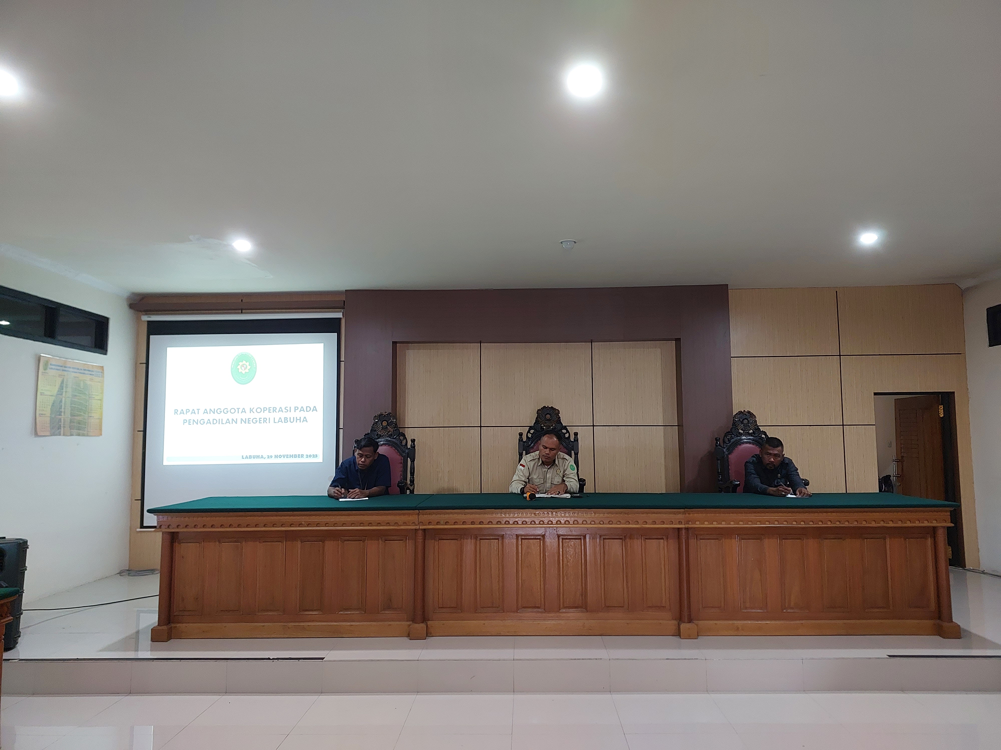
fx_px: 665
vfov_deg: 58.9
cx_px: 500
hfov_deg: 73.9
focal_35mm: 23
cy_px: 375
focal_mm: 5.06
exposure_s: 1/50
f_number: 1.8
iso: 250
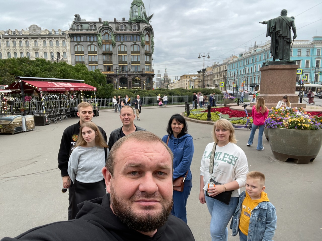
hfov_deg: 73.9
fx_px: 214
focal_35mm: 23
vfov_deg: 58.9
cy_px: 120
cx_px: 161
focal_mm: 2.71
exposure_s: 1/144
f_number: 2.2
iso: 25
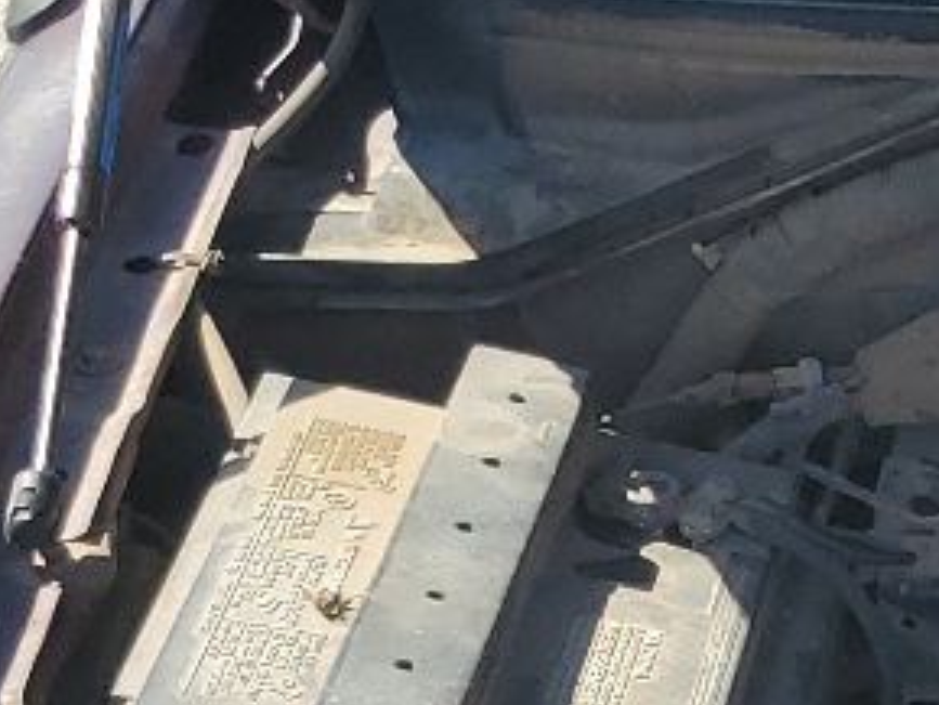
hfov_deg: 11.7
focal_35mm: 144
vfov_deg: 9.8
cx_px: 2096
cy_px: 1254
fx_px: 3908
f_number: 1.5
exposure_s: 1/1250
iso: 50
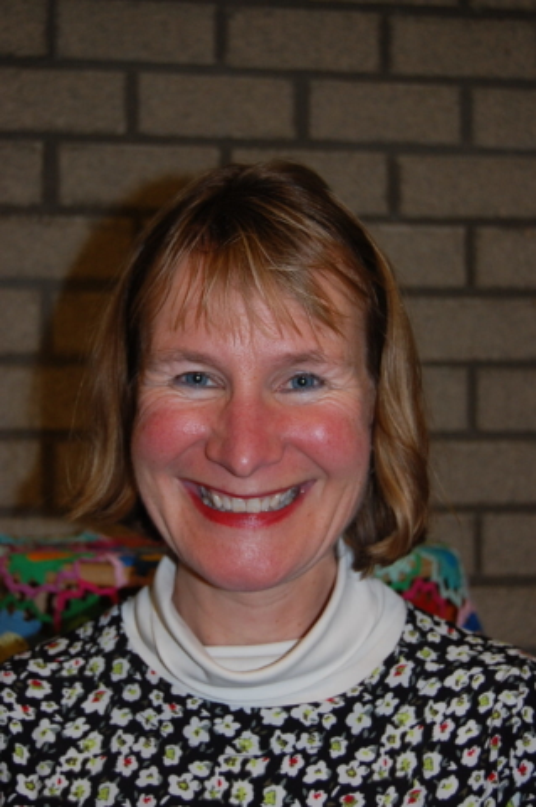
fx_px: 1276
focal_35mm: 57
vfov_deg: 35.1
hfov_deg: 23.7
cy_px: 404
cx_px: 268
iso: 400
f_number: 4.8
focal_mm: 38
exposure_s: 1/60
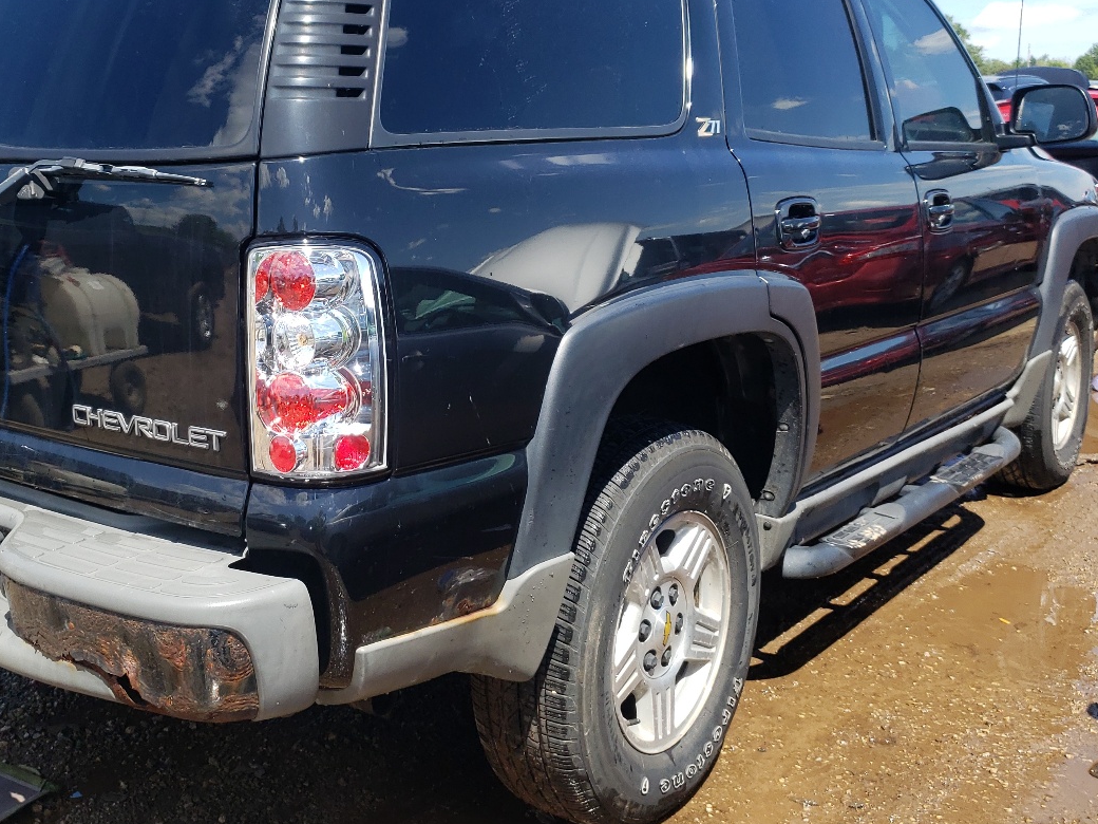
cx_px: 399
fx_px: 1269
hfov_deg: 46.3
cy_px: 286
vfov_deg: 35.7
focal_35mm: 40
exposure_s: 1/1429
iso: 50
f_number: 1.5
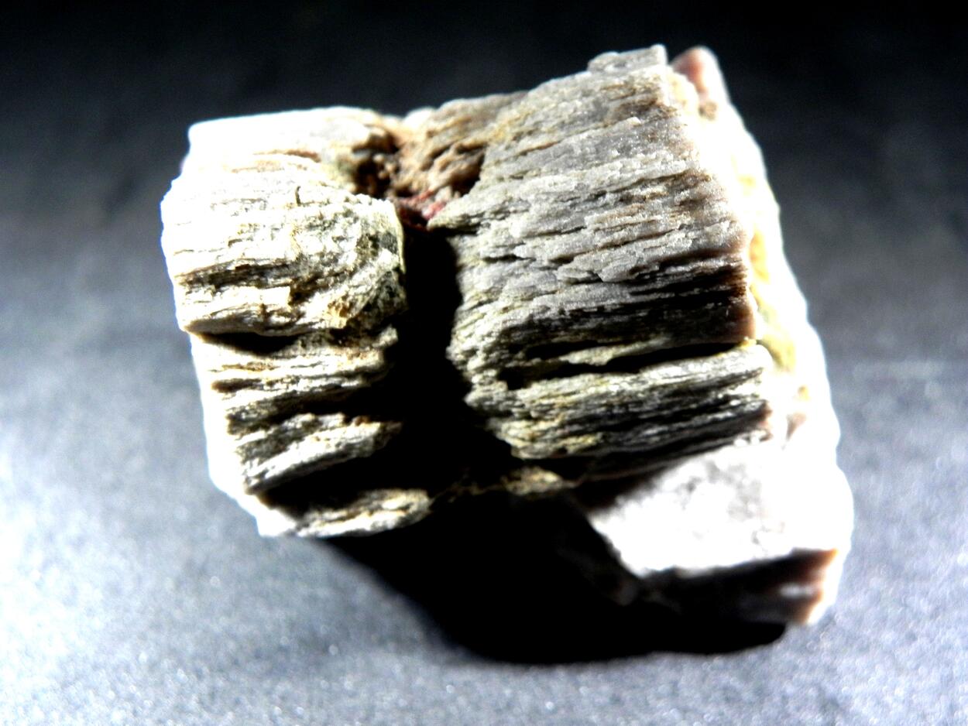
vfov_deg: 25.2
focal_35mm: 58
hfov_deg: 33.2
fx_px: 1622
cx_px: 484
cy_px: 363
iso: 294
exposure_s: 1/31
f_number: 3.5
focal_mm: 10.3
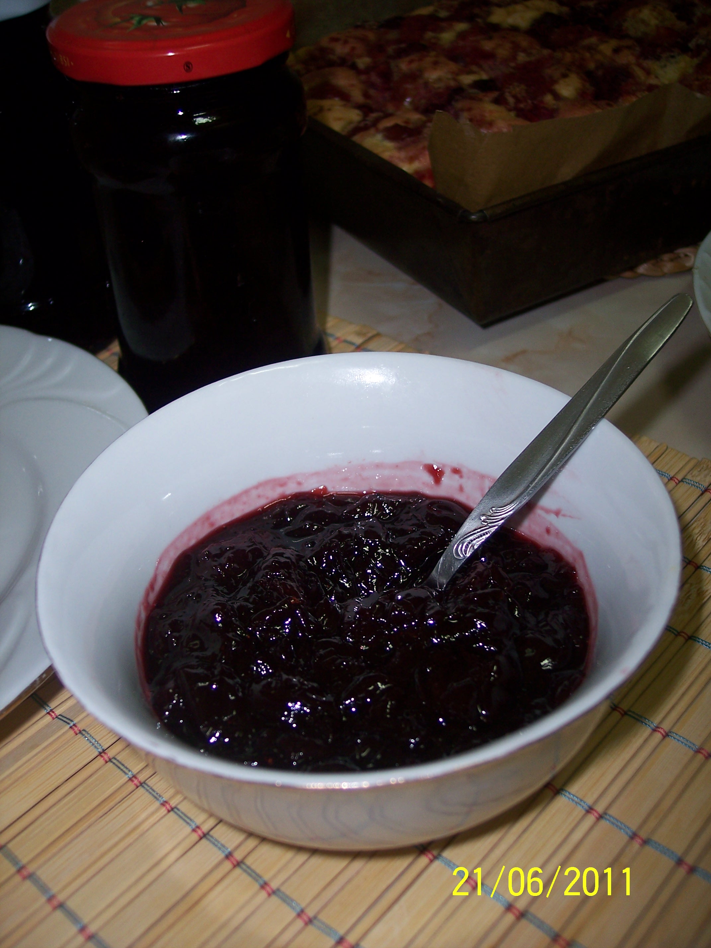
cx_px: 356
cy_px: 474
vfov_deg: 47.9
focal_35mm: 39
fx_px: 1068
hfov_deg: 36.8
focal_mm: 8
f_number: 2.8
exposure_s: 1/60
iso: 100
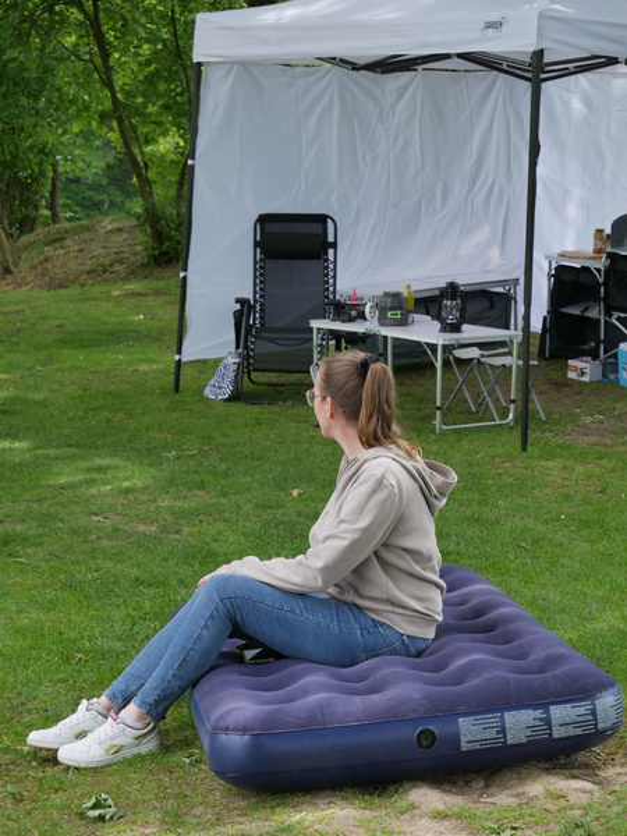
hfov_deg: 16.1
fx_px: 2222
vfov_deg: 21.3
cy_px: 418
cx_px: 314
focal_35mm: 92
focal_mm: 46
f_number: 5.6
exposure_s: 1/400
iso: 400
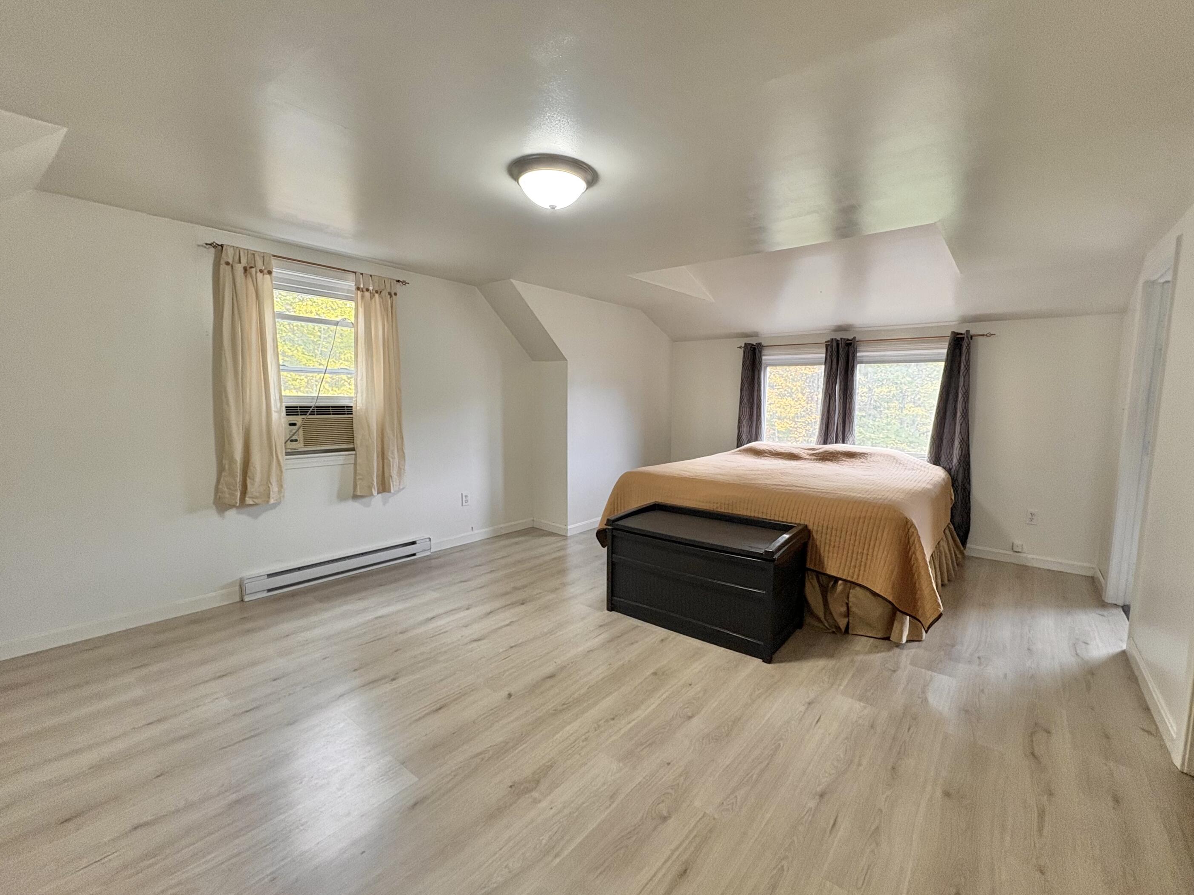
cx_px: 632
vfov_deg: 81.7
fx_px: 517
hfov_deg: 98.1
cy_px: 452
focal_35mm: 15
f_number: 2.2
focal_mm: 2.22
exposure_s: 1/69
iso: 250
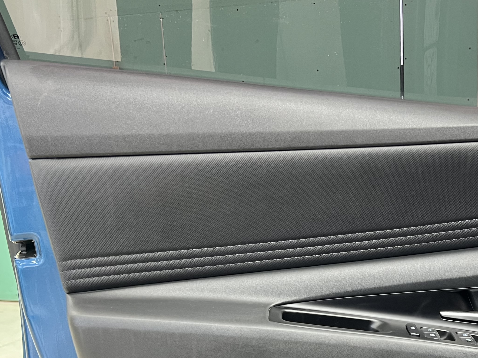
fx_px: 704
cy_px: 283
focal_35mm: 51
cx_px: 376
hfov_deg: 36.3
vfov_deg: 28.0
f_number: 1.5
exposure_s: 1/50
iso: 250
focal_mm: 5.7
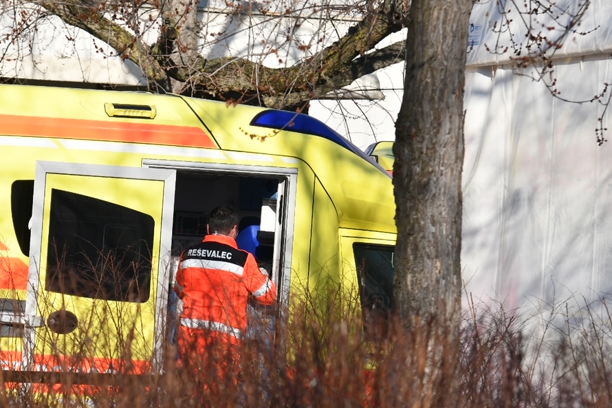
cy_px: 283
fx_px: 4402
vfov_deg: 5.3
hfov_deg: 7.9
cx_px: 173
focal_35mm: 259
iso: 200
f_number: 8
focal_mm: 120
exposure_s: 1/500
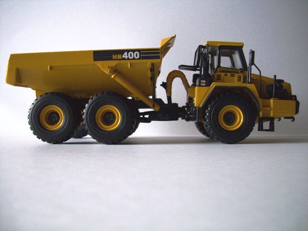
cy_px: 116
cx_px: 154
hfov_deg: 54.0
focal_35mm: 34
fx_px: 302
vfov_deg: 41.8
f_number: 2.9
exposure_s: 1/30
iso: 160
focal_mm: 5.7
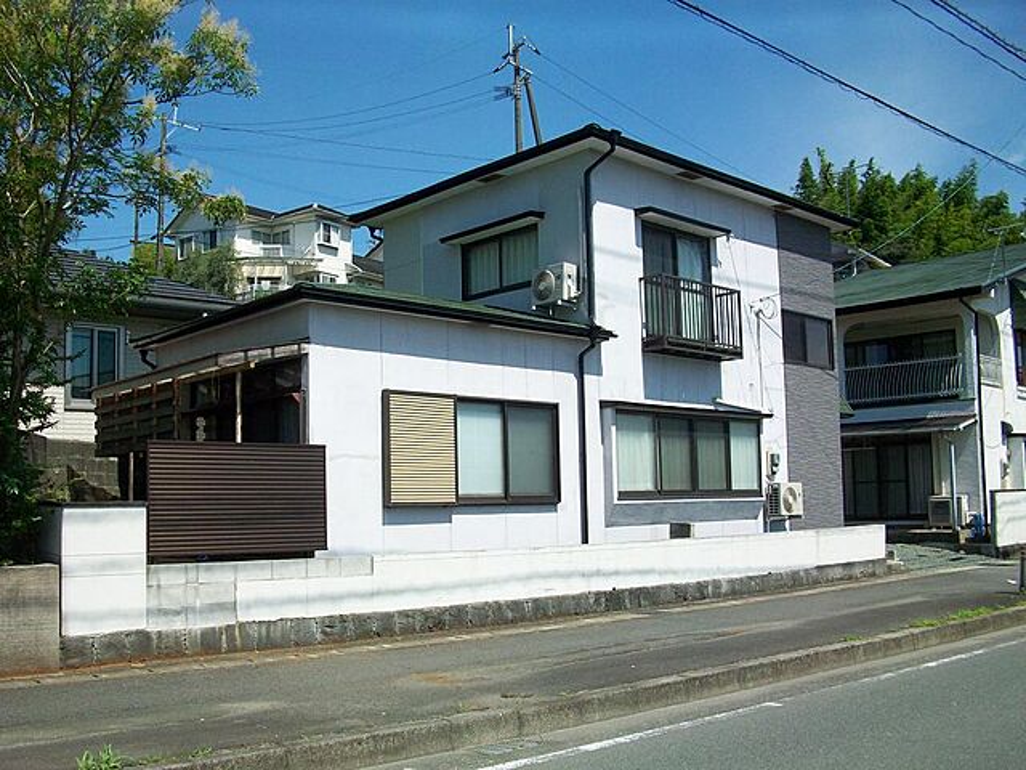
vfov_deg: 41.8
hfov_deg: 54.0
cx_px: 513
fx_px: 1008
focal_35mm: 34
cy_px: 385
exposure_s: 1/483
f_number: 5.5
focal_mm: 5.7
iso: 80
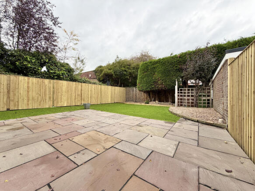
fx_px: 103
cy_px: 96
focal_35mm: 14
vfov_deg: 85.7
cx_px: 128
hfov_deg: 102.1
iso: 50
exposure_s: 1/342
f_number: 2.2
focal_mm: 2.22
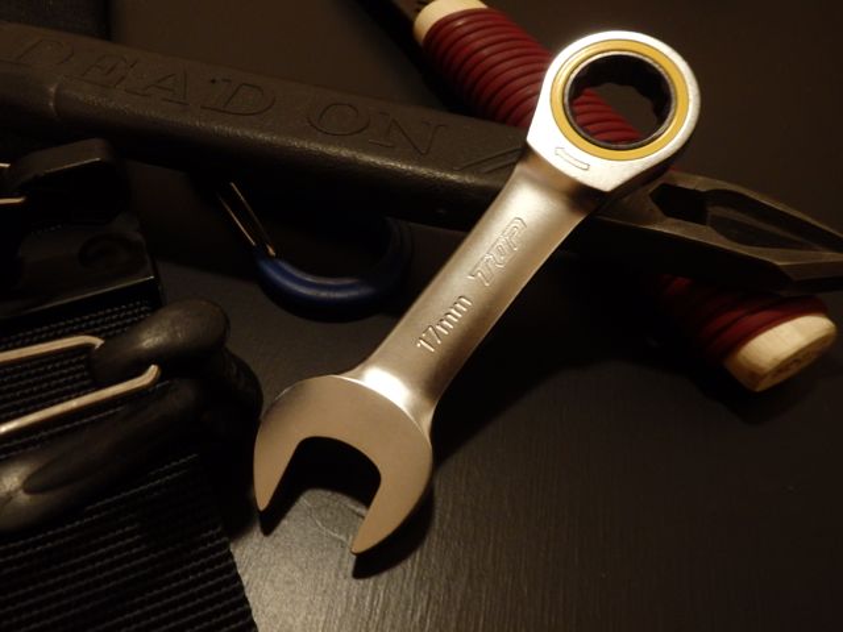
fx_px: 731
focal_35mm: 30
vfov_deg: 46.8
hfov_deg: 60.0
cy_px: 316
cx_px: 422
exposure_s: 1/2.5
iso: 400
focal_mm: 5.4
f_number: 4.1
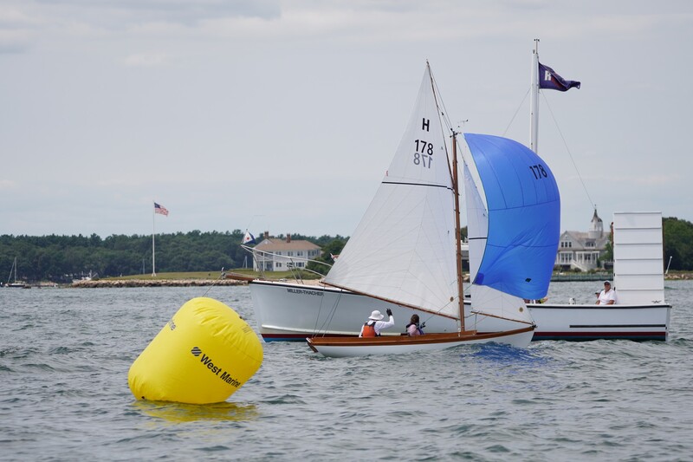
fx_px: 4330
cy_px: 231
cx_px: 346
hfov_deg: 9.2
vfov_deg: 6.1
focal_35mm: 225
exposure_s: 1/1250
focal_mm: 150
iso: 160
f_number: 5
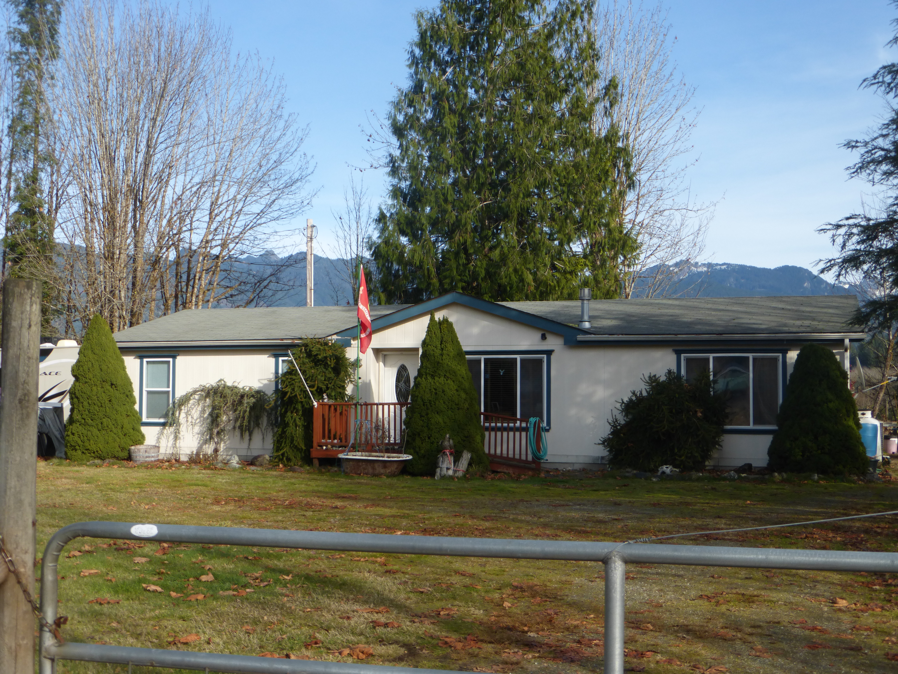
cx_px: 449
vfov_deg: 32.9
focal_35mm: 44
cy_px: 337
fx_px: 1141
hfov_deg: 42.9
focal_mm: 7.9
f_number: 4.1
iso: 100
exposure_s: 1/500
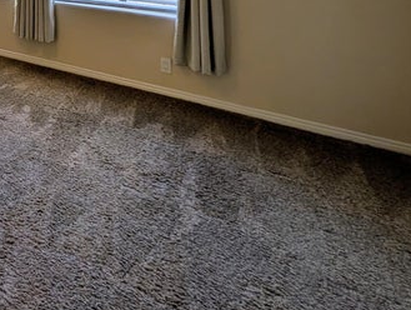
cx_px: -94
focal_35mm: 31
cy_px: -84
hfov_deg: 39.6
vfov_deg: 34.1
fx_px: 369
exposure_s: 1/203
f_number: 1.7
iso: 51
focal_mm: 2.02
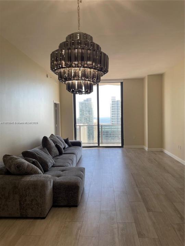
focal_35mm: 26
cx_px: 92
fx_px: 185
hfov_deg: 53.1
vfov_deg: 67.3
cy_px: 123
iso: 50
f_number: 1.6
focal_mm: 4.2
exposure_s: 1/120
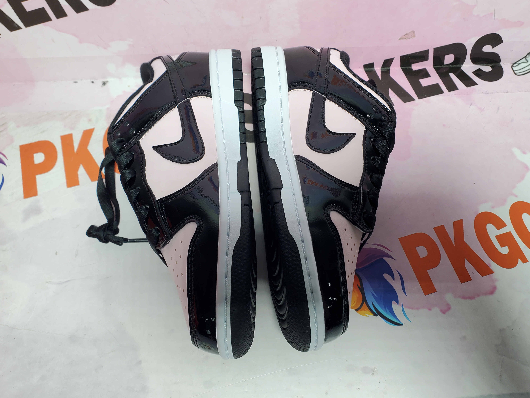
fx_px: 429
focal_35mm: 28
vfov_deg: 49.7
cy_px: 191
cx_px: 271
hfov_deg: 63.4
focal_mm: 4.3
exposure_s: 1/180
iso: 50
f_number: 2.4
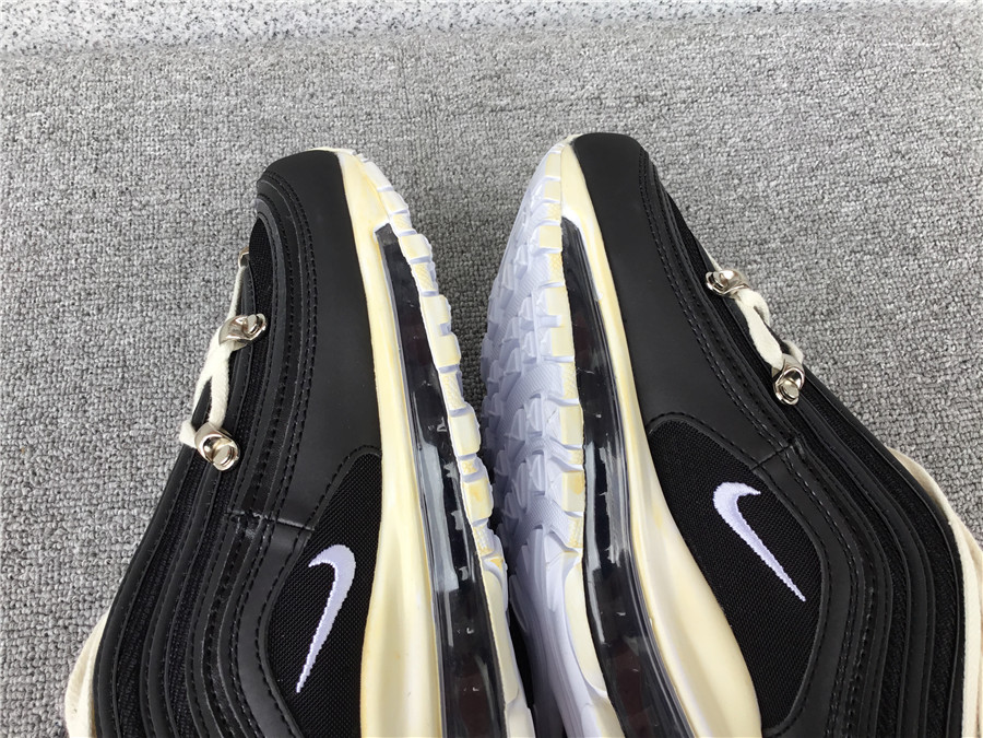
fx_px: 880
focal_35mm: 31
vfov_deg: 45.4
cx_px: 492
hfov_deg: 58.4
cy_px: 369
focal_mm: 3.3
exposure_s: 1/108
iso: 25
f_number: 2.4
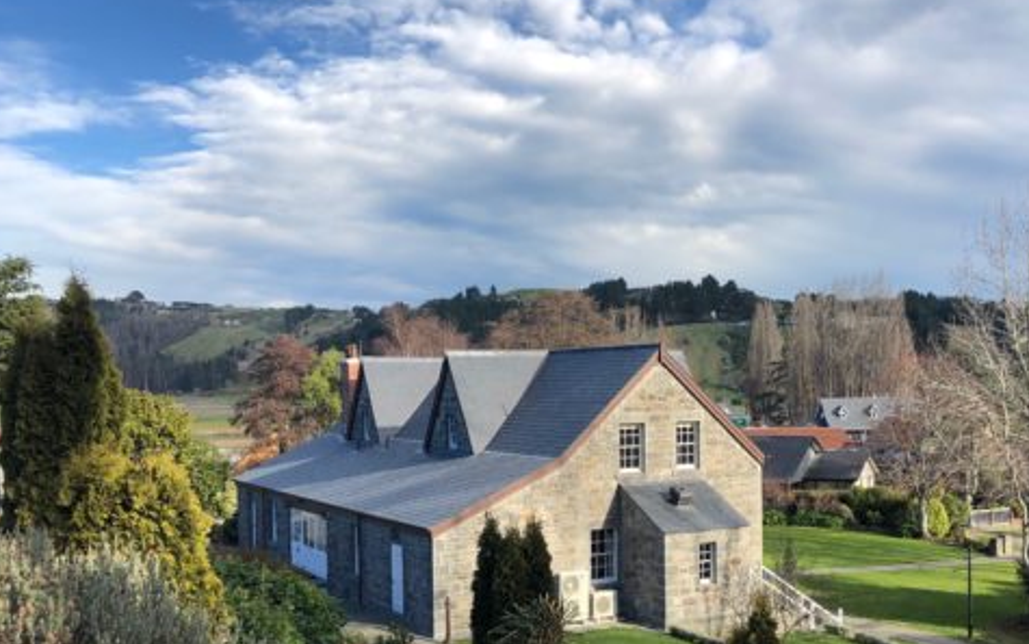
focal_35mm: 39
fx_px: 1094
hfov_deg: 49.9
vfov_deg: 32.4
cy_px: 445
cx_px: 641
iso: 20
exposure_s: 1/787
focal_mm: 3.99
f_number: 1.8
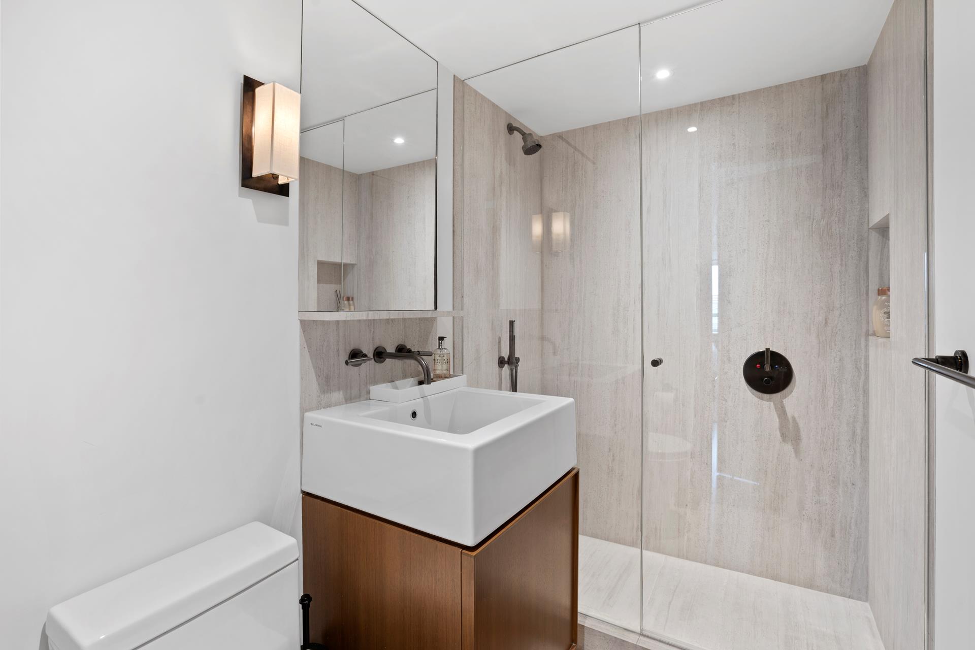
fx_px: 433
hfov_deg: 96.7
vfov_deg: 73.7
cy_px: 325
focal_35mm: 16
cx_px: 488
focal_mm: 16
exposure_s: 2
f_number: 8
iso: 100
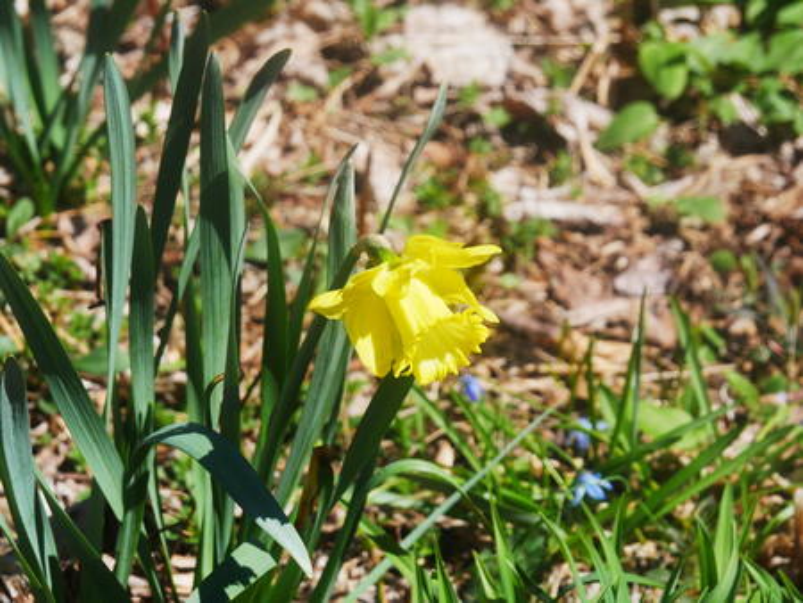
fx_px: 3481
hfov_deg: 13.2
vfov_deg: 9.9
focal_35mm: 150
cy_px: 302
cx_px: 402
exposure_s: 1/500
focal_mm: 75
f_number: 8
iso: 200
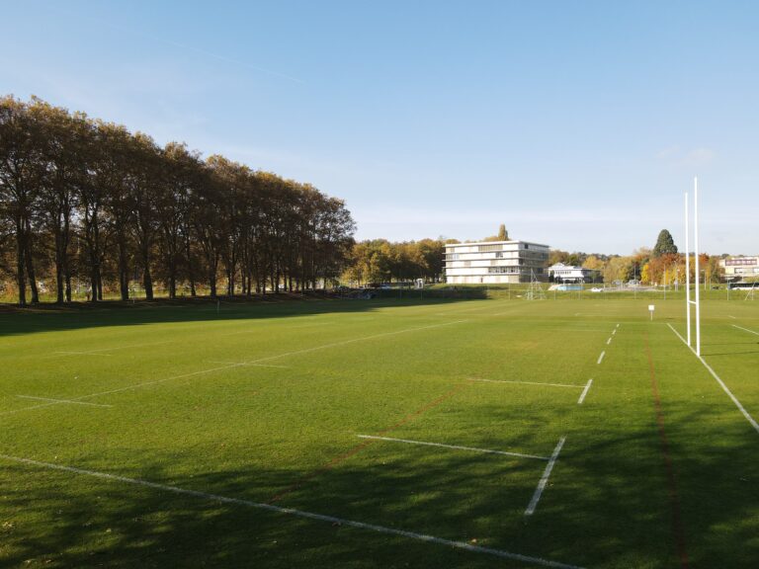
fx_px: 526
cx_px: 380
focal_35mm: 24
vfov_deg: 56.8
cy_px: 284
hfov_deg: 71.6
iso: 100
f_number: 2.8
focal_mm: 4.5
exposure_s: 1/320
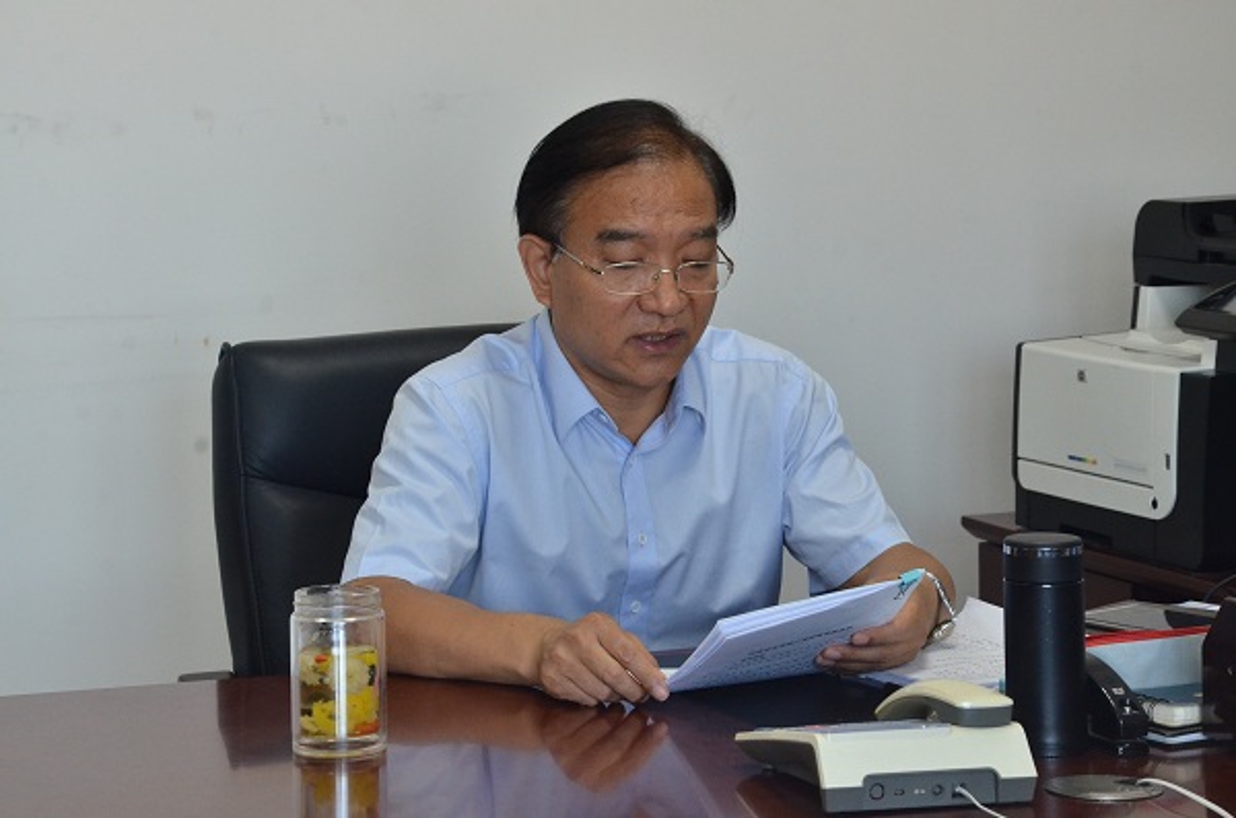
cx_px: 618
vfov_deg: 11.4
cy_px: 409
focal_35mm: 120
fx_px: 4110
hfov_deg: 17.1
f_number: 11
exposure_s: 1/40
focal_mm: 80
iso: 2000
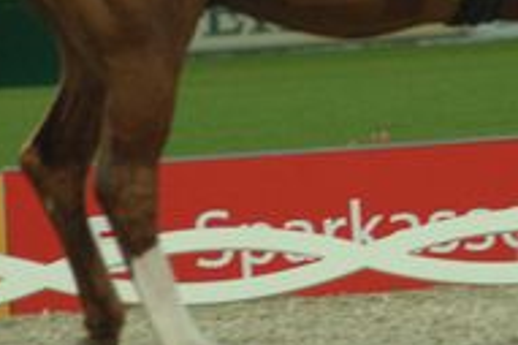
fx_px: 12996
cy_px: -126
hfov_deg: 2.3
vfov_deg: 1.5
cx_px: 607
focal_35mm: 904
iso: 640
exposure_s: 1/320
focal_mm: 180
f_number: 3.5
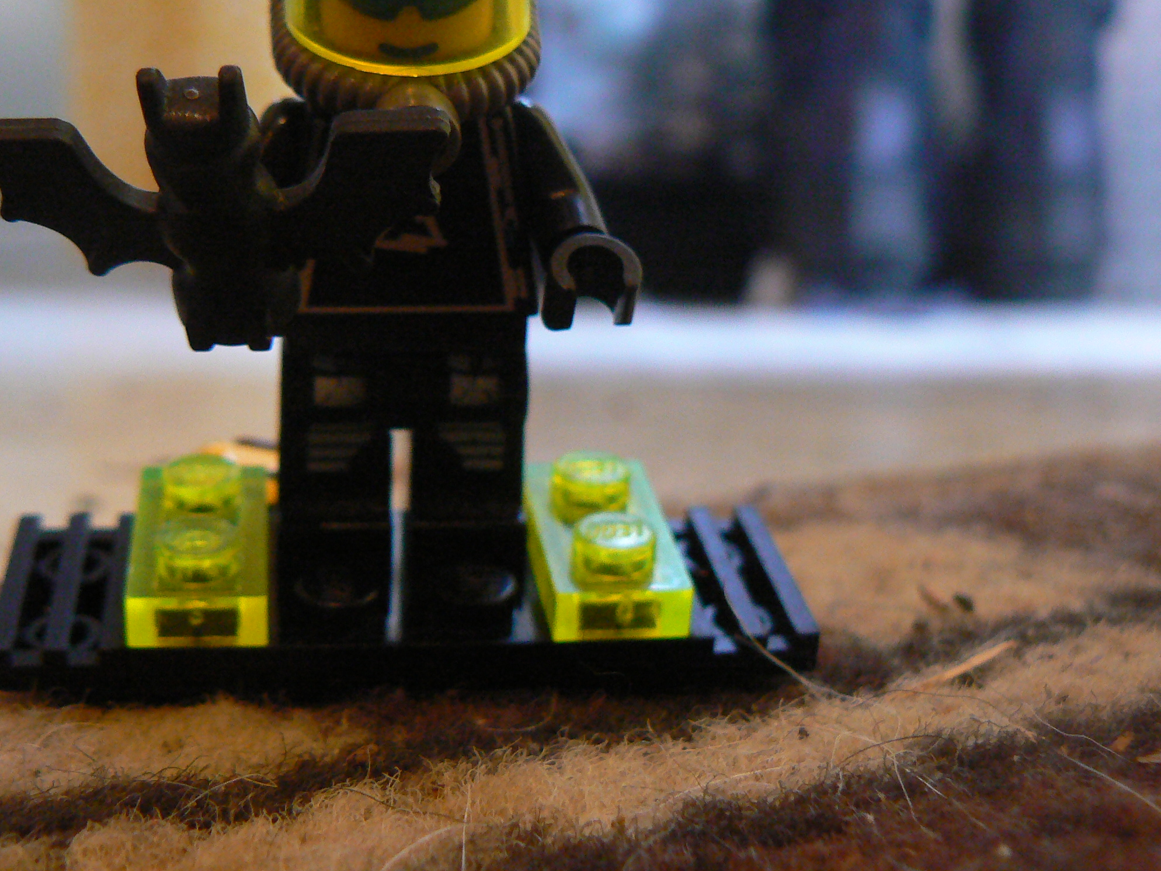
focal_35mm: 51
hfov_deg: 37.2
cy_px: 302
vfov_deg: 28.4
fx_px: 1711
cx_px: 411
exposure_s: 1/8
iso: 200
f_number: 2.8
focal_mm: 6
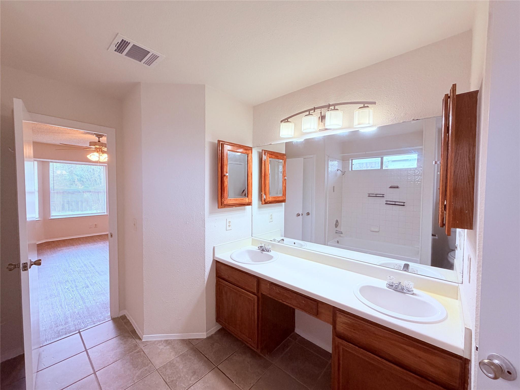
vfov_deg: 85.7
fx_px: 210
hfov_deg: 102.1
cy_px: 195
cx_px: 260
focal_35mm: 14
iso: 250
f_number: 2.2
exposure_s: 1/120
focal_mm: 2.22
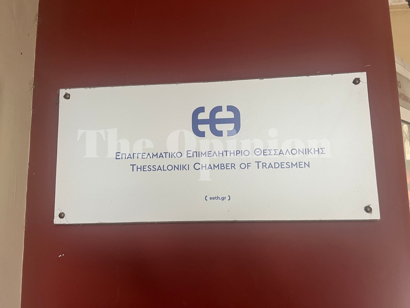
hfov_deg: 67.3
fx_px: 308
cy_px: 154
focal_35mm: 26
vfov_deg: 53.1
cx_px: 205
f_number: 1.5
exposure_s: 1/91
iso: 125
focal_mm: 5.7
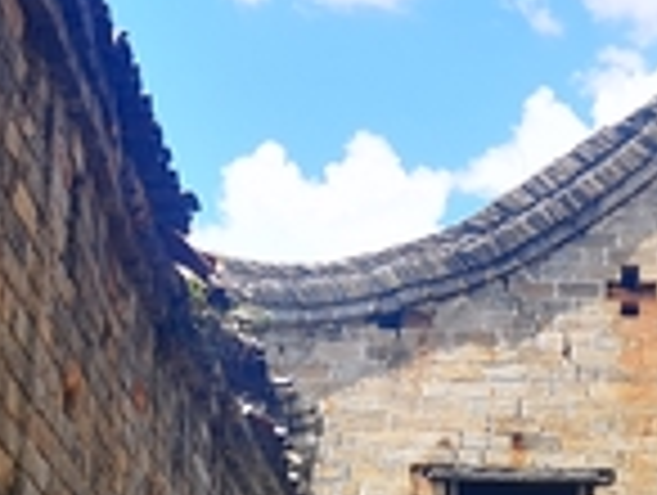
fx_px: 2281
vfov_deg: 12.2
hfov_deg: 16.4
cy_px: 495
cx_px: 320
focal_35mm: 120
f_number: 1.8
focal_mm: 5.58
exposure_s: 1/976
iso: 50
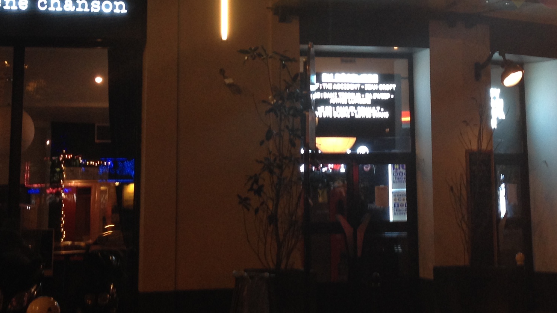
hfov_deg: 25.2
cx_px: 345
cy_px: 21
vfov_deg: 14.2
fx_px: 1240
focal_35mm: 84
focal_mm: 4.28
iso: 80
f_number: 2.4
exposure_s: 1/20
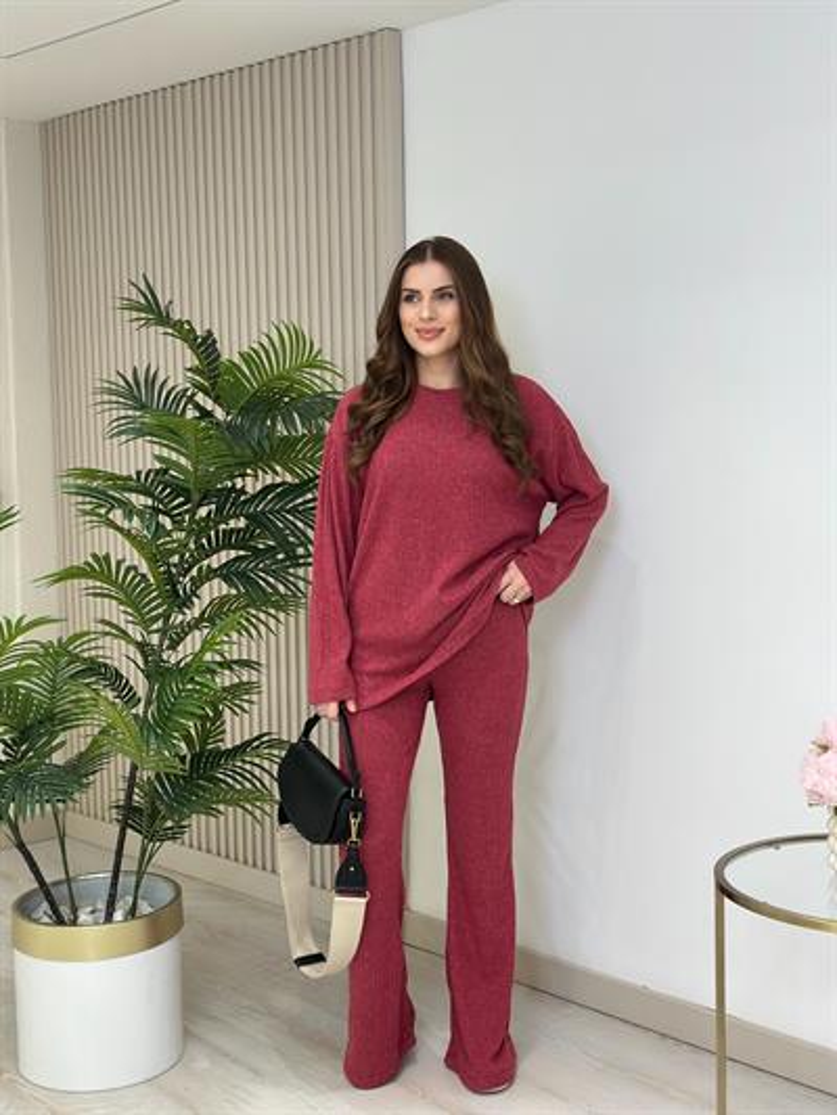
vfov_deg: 39.6
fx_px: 1547
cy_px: 558
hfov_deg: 30.3
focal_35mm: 48
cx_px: 418
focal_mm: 6.86
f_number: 1.78
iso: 64
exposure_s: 1/135
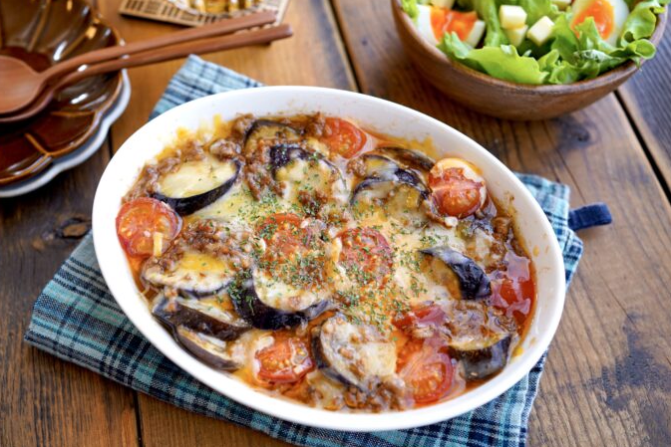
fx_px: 727
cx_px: 315
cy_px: 223
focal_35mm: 39
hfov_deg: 49.5
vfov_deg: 34.2
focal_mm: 35
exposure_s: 1/13
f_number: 4
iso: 100
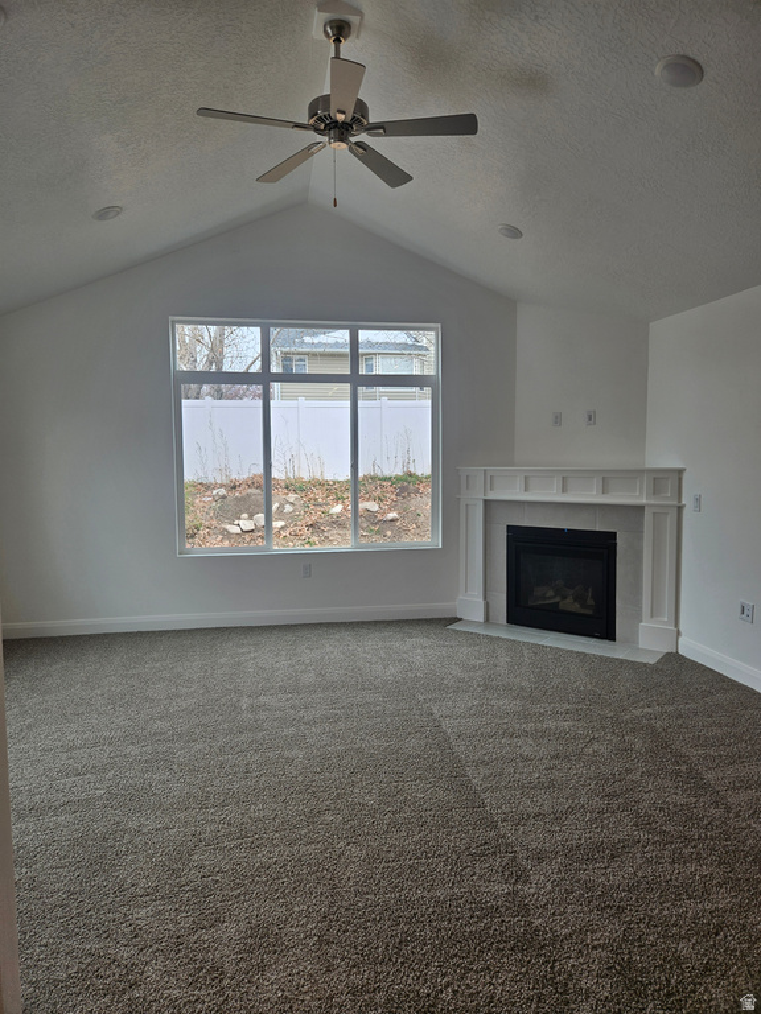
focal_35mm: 23
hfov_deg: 58.9
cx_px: 380
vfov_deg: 73.9
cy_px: 507
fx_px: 674
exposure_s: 1/158
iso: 25
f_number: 1.8
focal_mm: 5.4
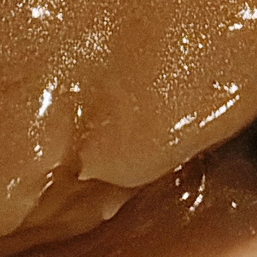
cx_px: 267
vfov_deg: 4.6
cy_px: -185
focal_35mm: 375
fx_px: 3150
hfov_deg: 4.7
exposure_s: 1/100
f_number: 4
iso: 1847
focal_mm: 5.56
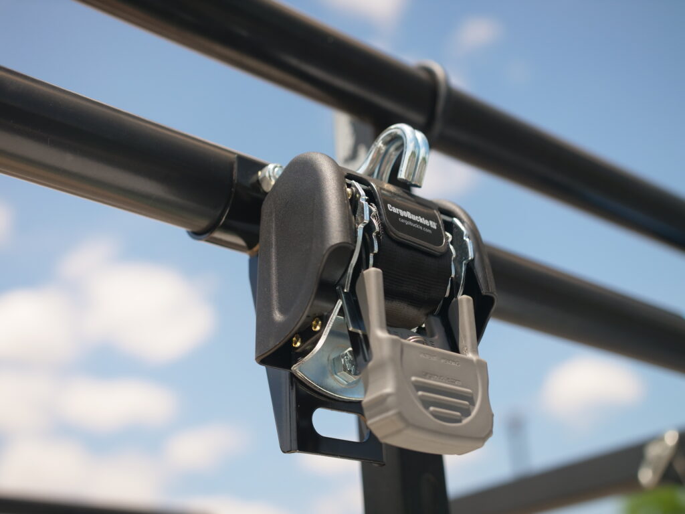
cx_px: 342
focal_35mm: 50
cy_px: 257
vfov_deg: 29.1
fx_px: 989
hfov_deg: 38.2
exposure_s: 1/250
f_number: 2
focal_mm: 25
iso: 200
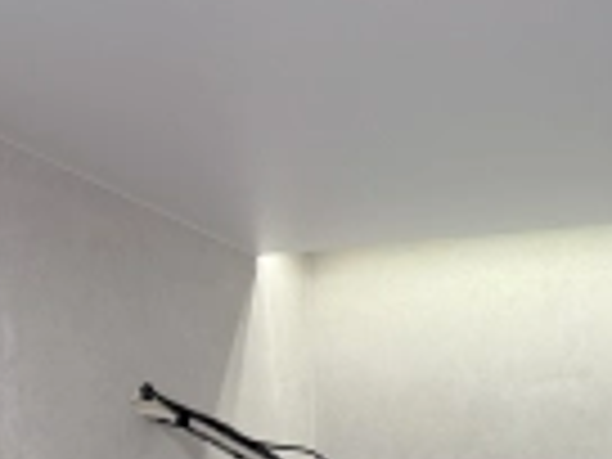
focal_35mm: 110
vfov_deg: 12.2
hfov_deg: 17.1
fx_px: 1945
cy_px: 860
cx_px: 738
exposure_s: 1/100
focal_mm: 6.76
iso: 160
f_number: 1.78
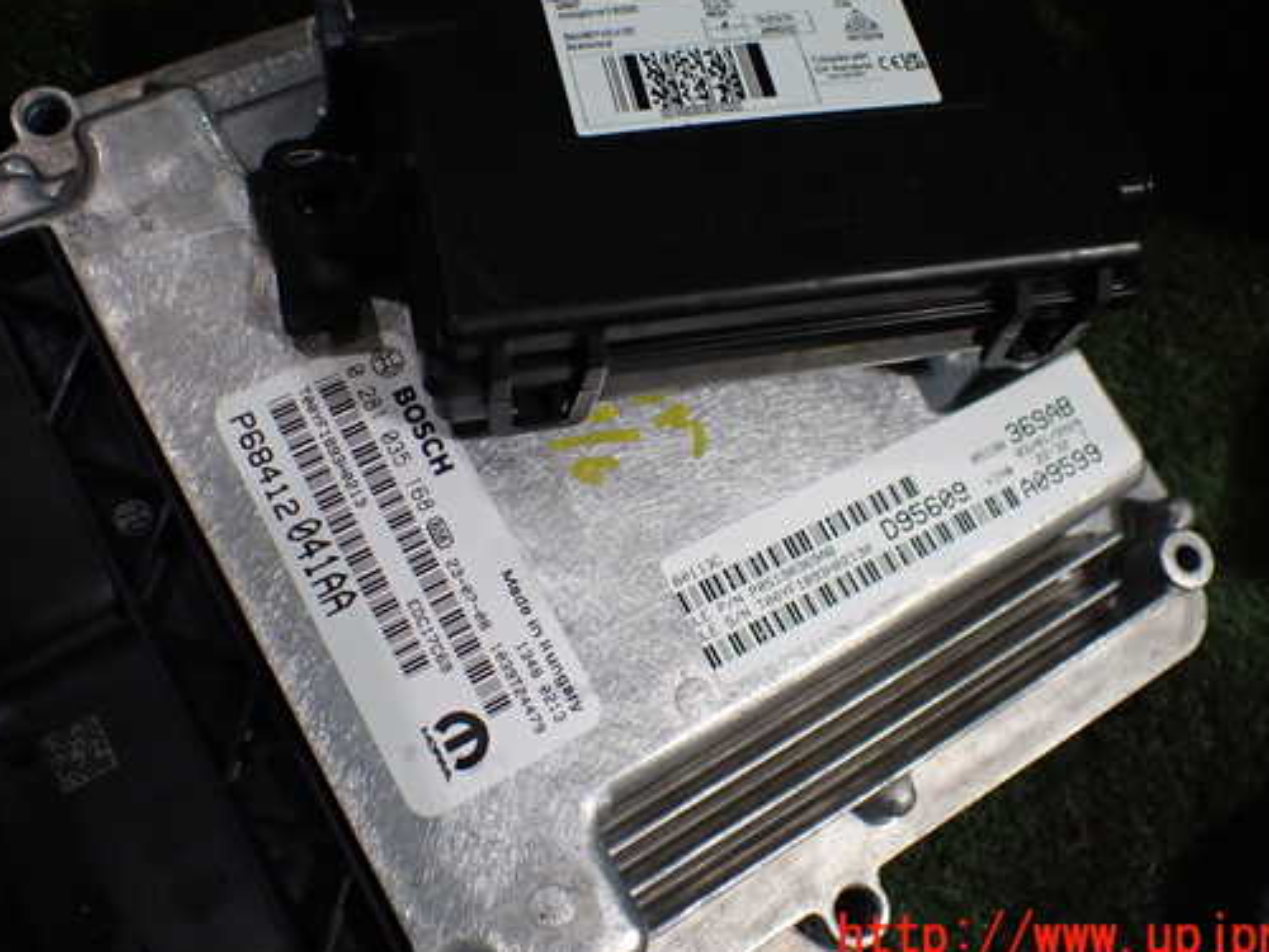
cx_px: 650
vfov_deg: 39.5
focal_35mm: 36
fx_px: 1320
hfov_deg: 51.3
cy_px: 399
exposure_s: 1/125
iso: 320
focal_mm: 5.4
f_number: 2.3
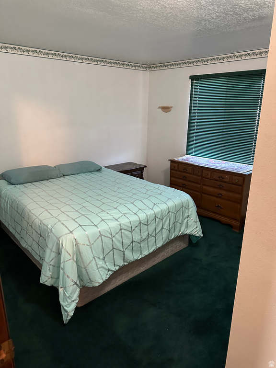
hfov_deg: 56.8
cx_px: 138
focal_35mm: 24
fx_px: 255
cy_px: 184
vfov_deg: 71.6
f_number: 1.78
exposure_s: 1/40
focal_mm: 6.86
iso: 800
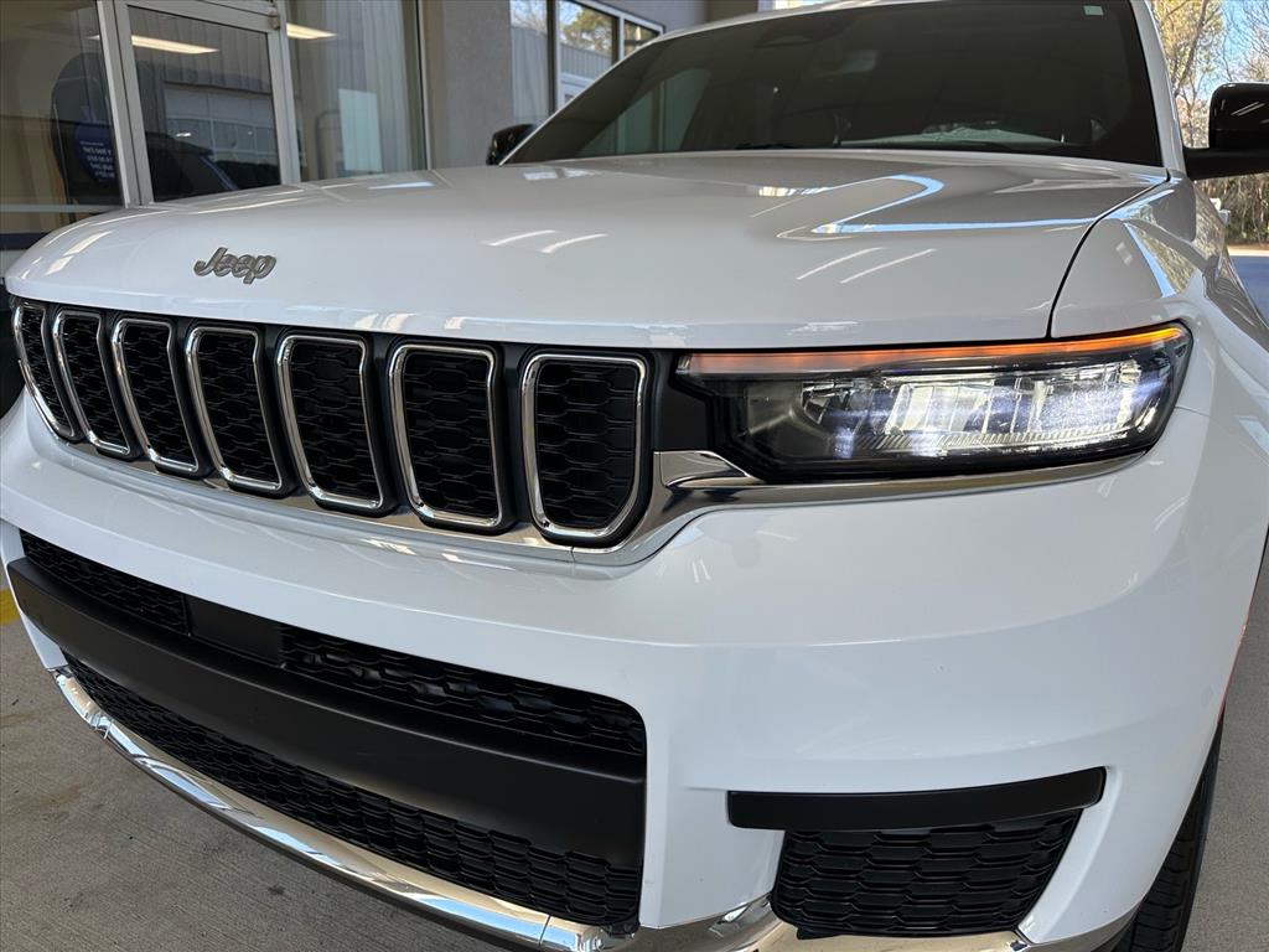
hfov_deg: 71.6
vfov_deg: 56.8
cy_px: 476
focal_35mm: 24
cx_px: 634
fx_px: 880
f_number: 1.78
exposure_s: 1/406
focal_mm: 6.86
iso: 80
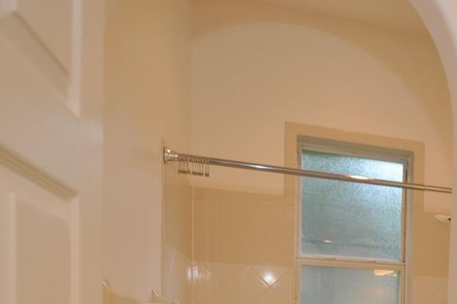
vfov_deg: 27.4
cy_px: 379
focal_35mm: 42
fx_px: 532
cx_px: 460
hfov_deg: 40.5
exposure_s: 1/80
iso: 400
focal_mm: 10
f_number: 4.5
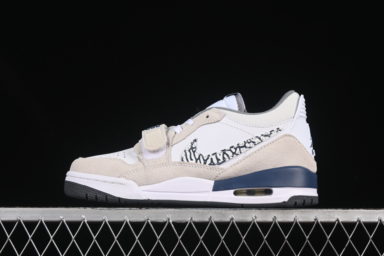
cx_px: 192
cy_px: 128
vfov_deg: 18.2
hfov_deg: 27.0
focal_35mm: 75
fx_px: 800
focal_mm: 50
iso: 160
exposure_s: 1/80
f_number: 8
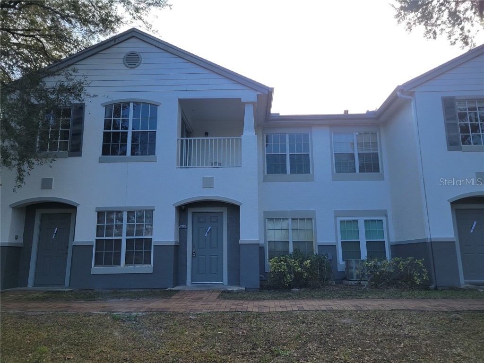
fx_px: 364
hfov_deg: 67.3
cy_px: 182
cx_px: 242
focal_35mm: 26
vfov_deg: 53.1
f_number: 1.8
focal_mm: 5.4
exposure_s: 1/1628
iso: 40
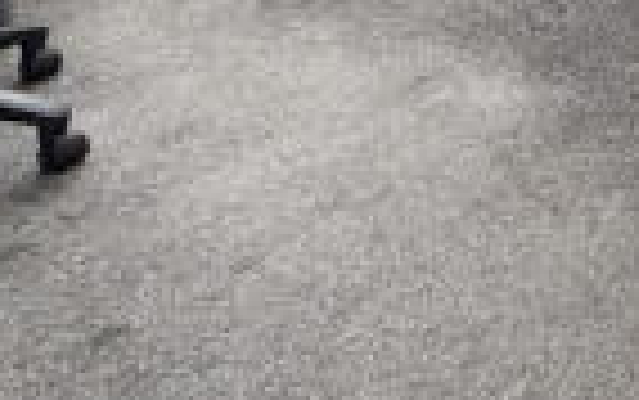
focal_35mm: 61
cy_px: -384
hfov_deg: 25.9
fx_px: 1063
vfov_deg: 16.6
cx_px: 929
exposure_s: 1/127
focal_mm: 2.22
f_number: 2.2
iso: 50
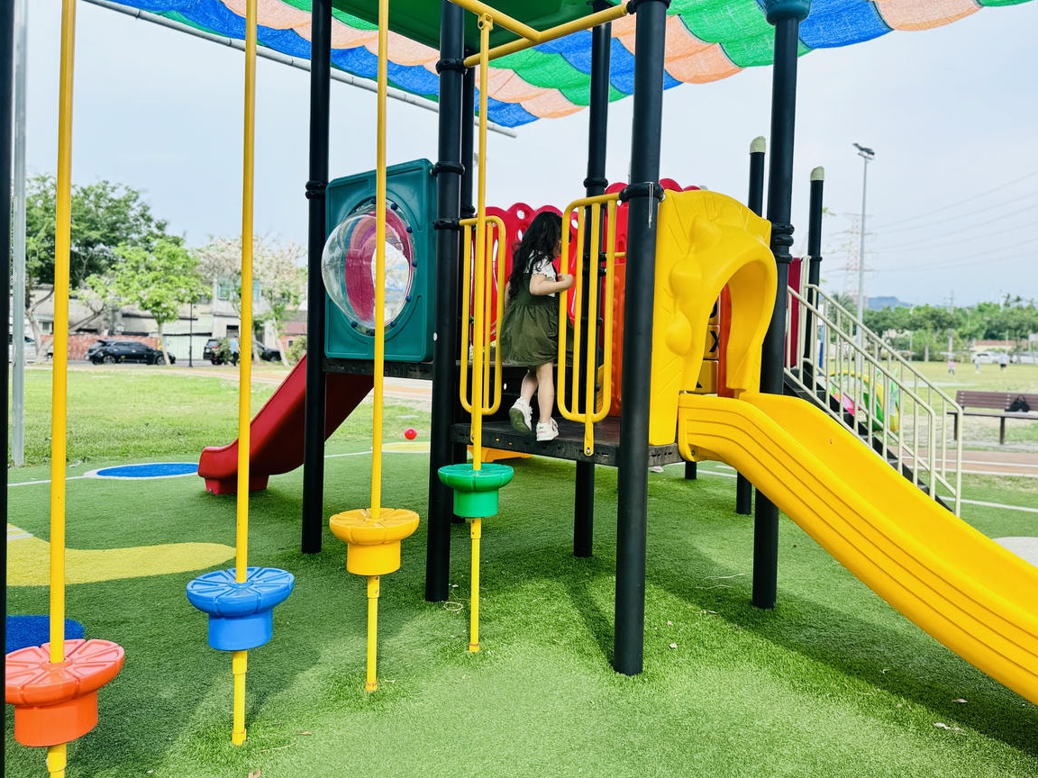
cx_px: 535
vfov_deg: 54.9
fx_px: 750
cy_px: 375
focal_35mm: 25
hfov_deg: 69.4
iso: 80
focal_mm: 6.76
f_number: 1.78
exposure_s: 1/1059
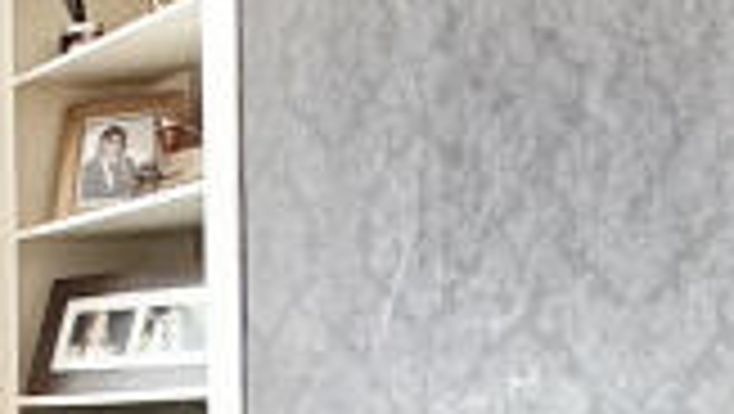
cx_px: -941
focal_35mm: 96
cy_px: 423
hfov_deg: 15.1
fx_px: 1870
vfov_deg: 12.5
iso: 160
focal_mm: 2.22
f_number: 2.2
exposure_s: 1/99
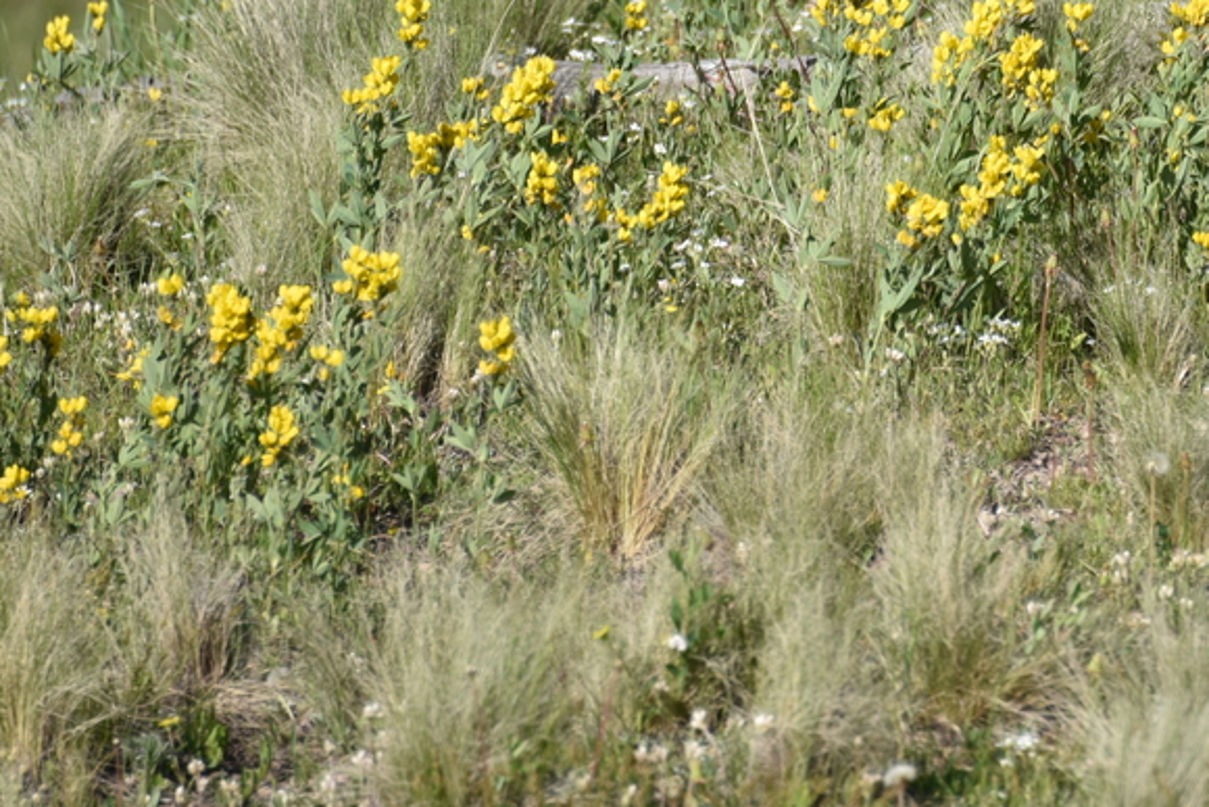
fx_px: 22236
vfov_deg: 2.1
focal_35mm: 662
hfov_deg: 3.1
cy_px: 96
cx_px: 900
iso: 100
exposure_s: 1/640
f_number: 6.3
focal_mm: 300
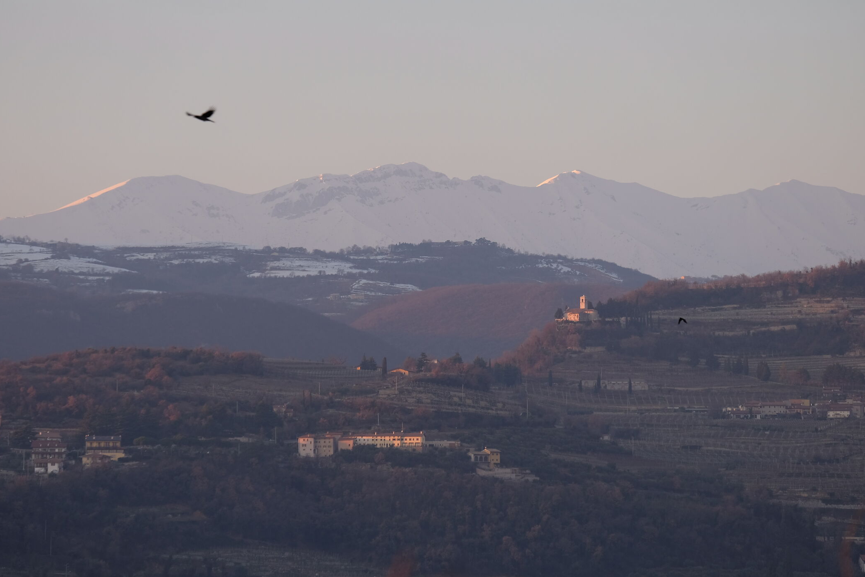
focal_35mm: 211
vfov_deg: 6.5
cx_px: 415
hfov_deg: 9.8
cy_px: 283
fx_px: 5069
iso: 200
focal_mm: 121.8
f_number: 4.2
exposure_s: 1/170
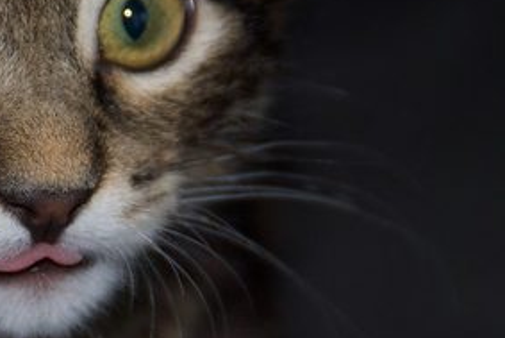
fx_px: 6022
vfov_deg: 3.2
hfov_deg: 4.8
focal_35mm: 429
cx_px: -29
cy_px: 160
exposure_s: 1/60
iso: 200
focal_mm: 135
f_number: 6
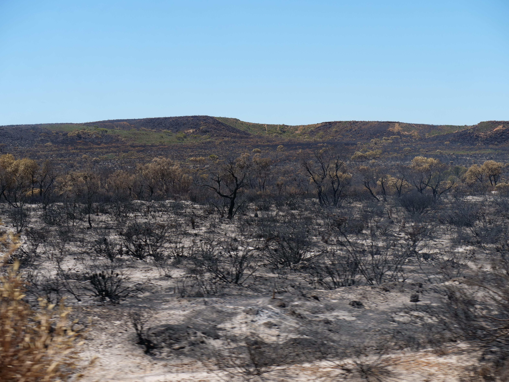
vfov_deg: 21.0
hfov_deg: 27.8
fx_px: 1029
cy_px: 191
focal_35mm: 70
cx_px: 254
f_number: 6.3
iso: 200
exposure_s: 1/800
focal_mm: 35
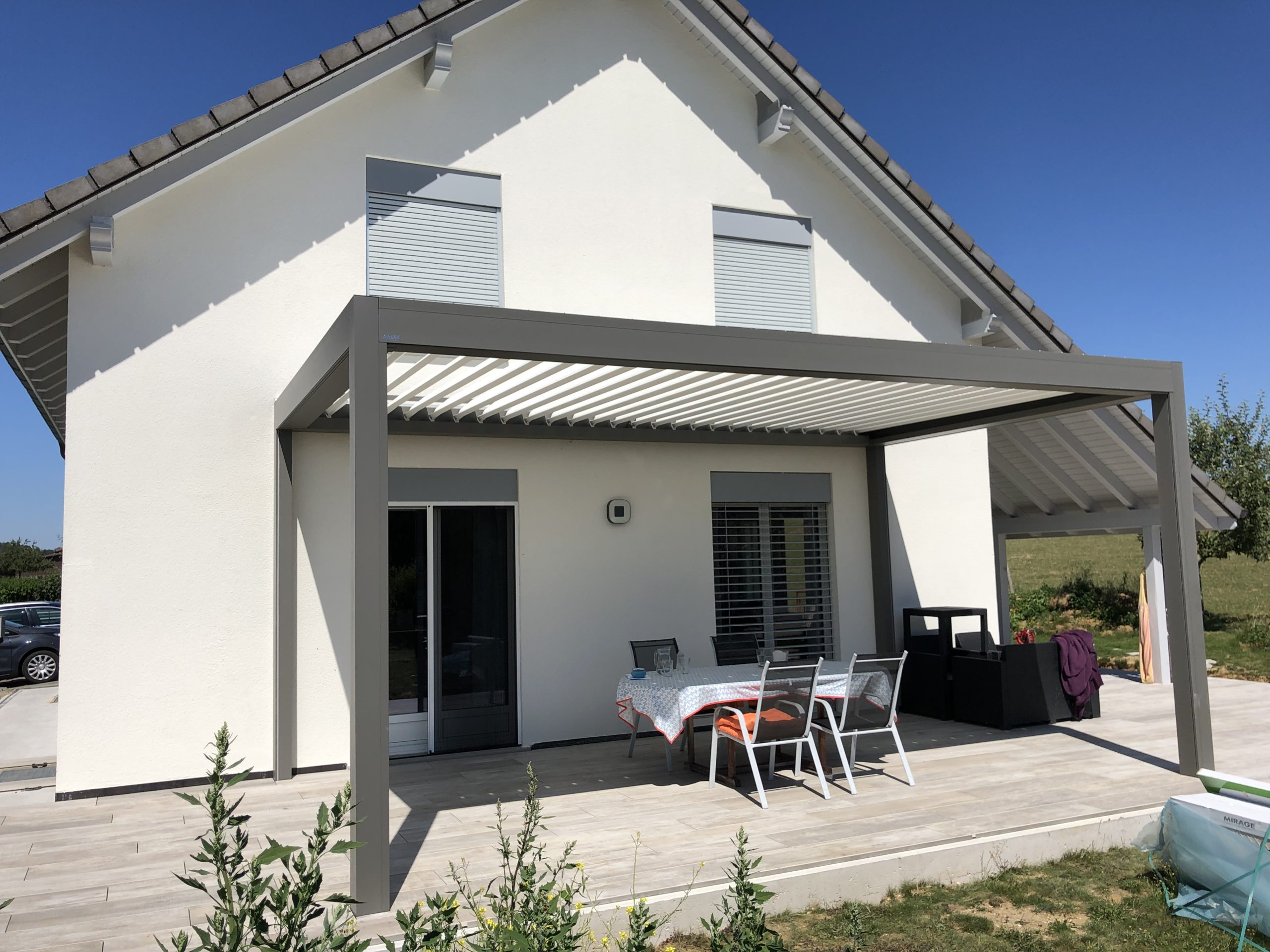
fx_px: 1027
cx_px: 635
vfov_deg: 49.7
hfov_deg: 63.4
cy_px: 476
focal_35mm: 28
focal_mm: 4
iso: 20
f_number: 1.8
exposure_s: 1/2525
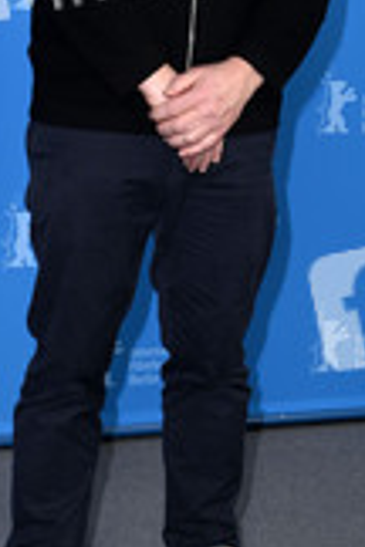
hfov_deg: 10.1
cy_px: 122
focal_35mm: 136
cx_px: 176
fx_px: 2068
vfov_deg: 15.0
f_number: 5.6
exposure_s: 1/250
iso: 1000
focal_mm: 55
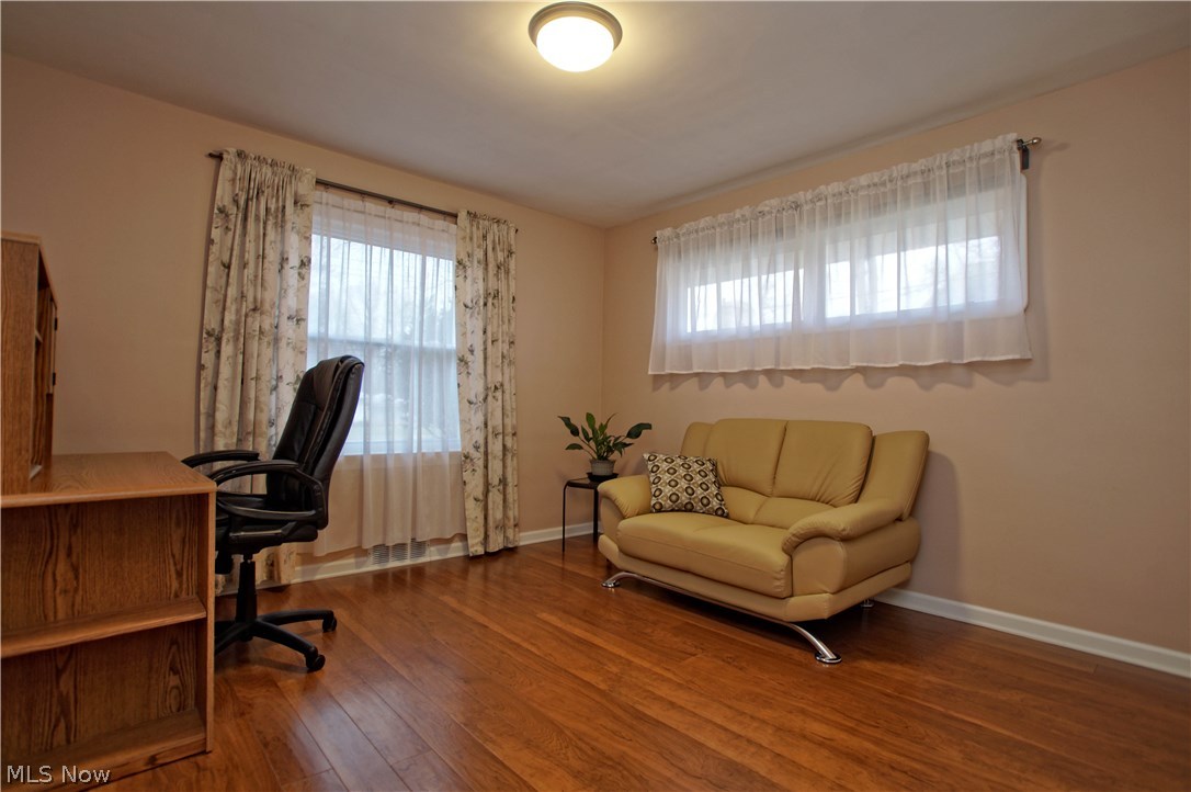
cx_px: 596
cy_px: 396
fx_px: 545
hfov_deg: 95.0
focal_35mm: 16
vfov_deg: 72.0
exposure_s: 1/8
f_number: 4.5
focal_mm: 11
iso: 100
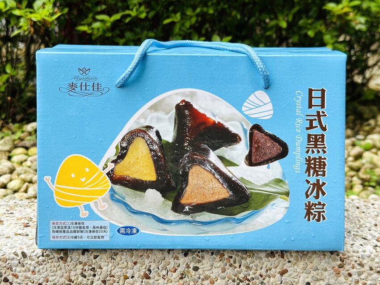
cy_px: 142
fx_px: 527
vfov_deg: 30.3
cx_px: 190
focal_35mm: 48
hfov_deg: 39.7
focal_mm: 6.86
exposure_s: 1/663
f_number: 1.78
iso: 64
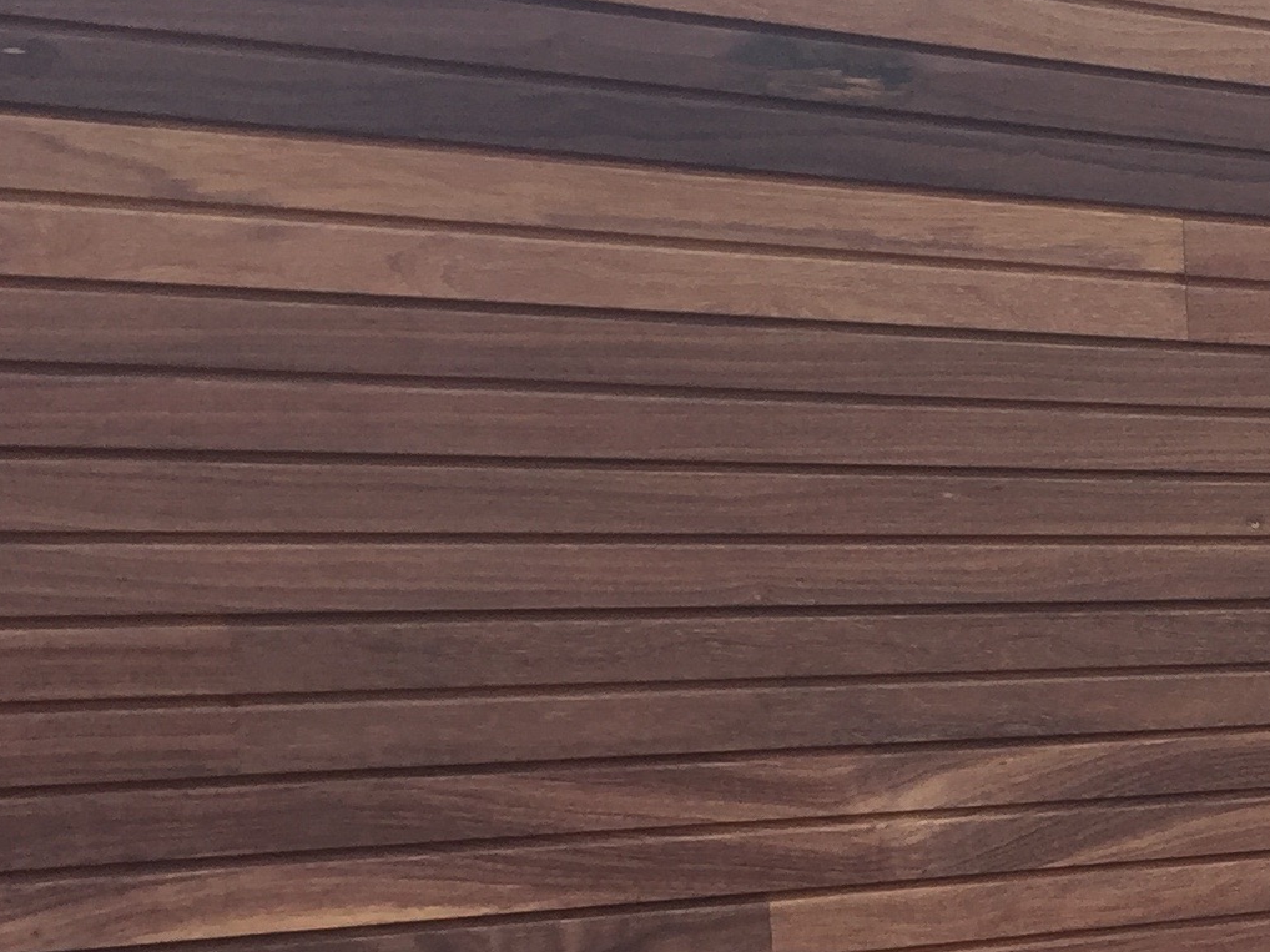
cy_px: 1002
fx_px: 3411
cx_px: 1888
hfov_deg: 18.7
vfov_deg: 15.5
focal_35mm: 93
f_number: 2.2
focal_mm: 4.15
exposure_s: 1/520
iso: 32
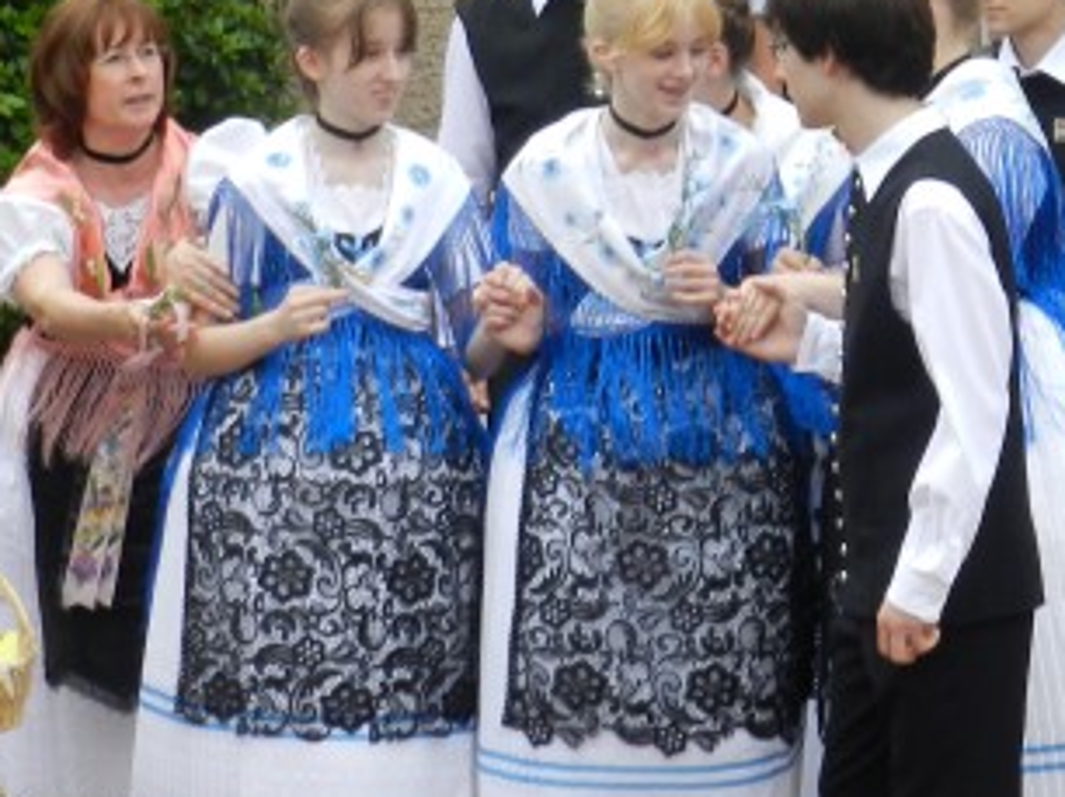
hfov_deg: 9.9
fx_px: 6118
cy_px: 49
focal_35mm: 199
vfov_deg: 7.4
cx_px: 1044
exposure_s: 1/250
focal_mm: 13.5
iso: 160
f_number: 4.8
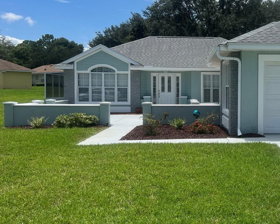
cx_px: 211
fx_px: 373
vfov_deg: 33.4
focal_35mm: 45
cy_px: 103
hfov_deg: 40.0
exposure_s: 1/6211
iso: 50
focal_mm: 5.7
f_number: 1.5
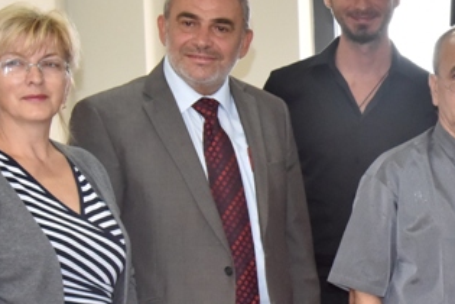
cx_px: 569
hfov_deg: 13.9
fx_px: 1807
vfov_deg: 9.5
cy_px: 283
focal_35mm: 143
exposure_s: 1/250
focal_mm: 44
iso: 3200
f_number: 9
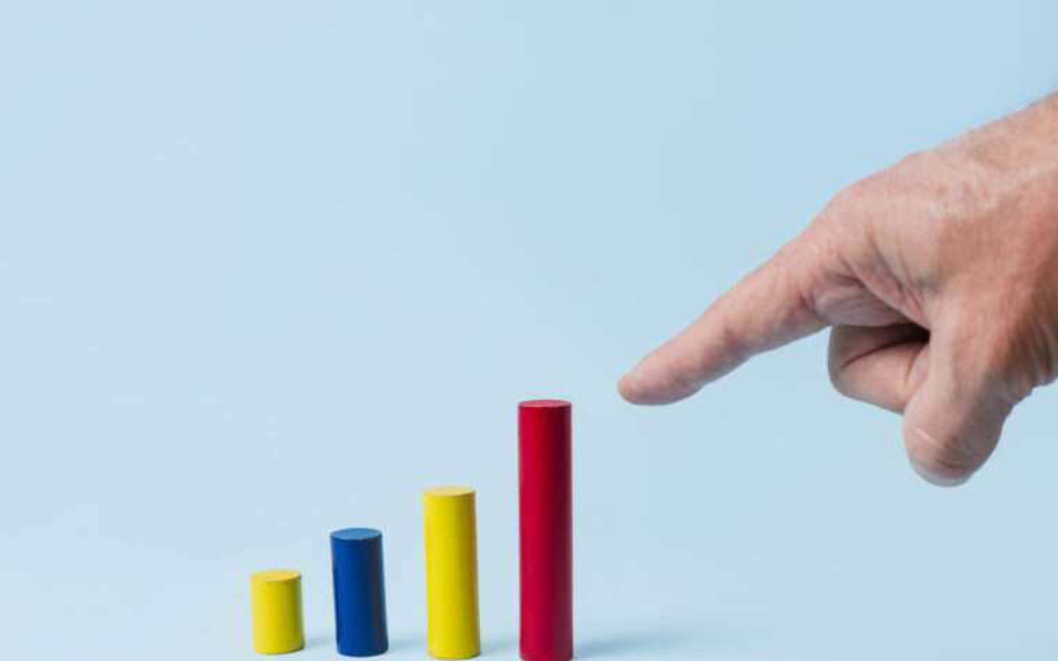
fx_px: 1572
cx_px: 525
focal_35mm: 55
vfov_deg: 23.7
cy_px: 358
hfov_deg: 37.2
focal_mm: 35
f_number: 4.5
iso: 320
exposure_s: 1/80
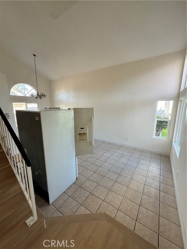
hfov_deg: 85.7
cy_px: 124
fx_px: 101
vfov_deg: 102.1
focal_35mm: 14
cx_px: 94
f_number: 2.2
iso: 80
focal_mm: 2.22
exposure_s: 1/99
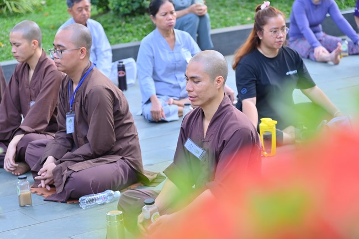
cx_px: 180
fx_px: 1097
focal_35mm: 110
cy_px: 120
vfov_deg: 12.4
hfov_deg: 18.6
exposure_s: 1/125
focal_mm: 110
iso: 200
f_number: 5
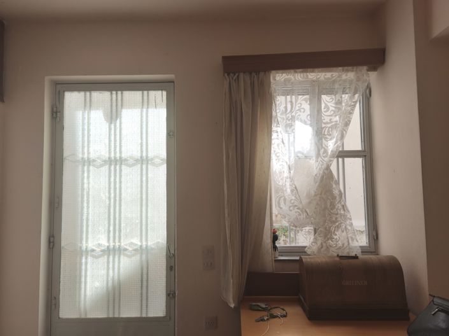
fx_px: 298
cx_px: 224
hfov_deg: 74.0
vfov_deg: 58.8
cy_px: 168
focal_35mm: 23
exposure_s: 1/378
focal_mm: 5.35
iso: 80
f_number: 1.7
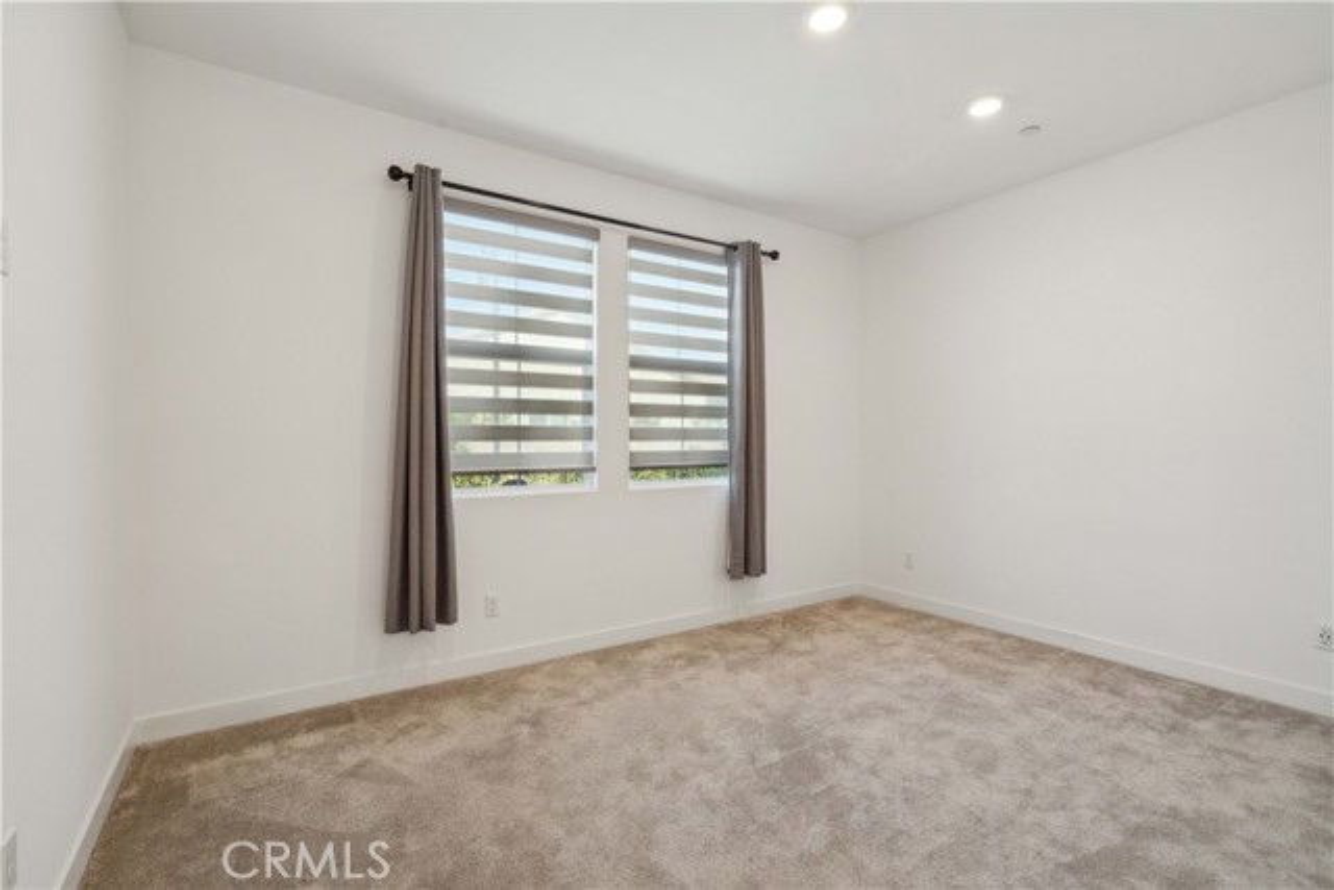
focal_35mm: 16
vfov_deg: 73.8
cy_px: 445
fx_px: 593
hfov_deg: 96.7
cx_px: 667
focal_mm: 16
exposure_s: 1/10
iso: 800
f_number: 11
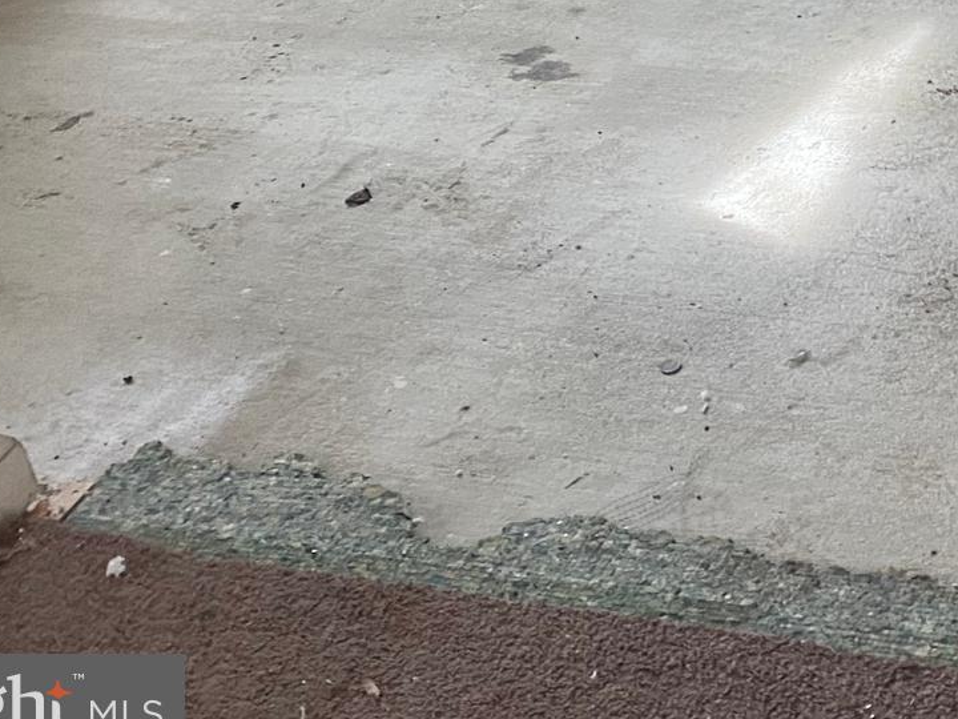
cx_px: 1215
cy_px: -260
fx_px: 2048
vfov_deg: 18.3
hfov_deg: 23.5
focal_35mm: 74
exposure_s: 1/92
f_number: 1.8
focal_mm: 4.25
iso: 125
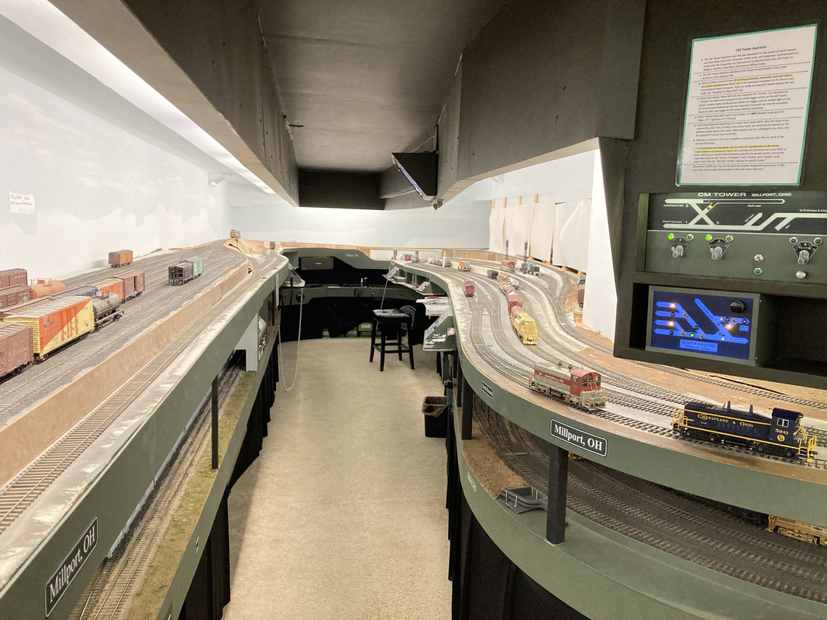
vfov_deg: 49.7
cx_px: 414
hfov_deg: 63.4
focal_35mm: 28
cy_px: 310
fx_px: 669
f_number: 1.8
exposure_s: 1/60
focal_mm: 3.99
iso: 250
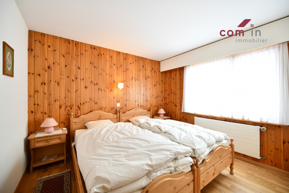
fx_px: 112
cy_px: 96
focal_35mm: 14
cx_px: 144
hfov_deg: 104.3
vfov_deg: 81.2
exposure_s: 1/30
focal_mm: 14
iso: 160
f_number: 2.8
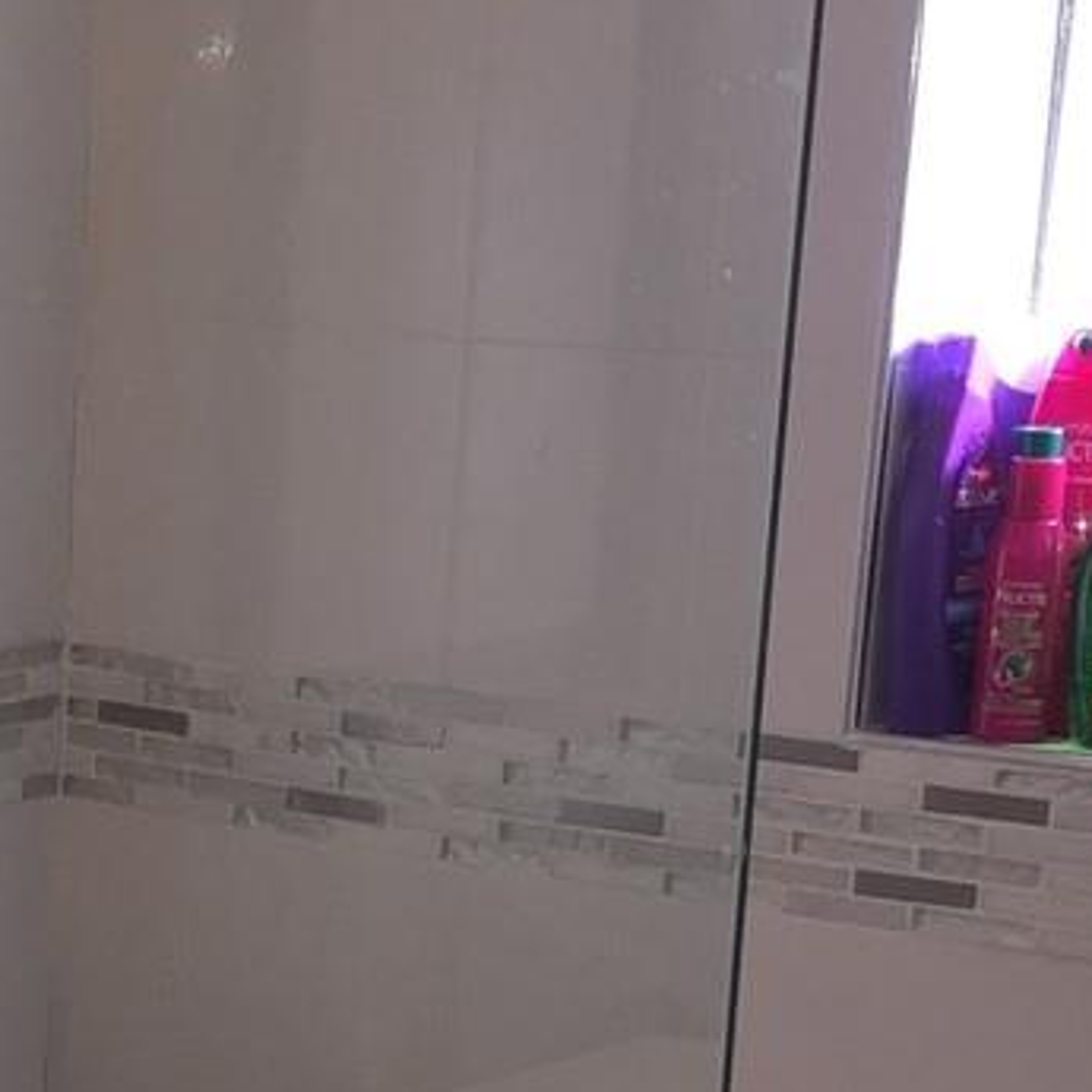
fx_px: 4247
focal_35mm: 119
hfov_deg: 14.1
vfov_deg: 14.2
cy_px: 1336
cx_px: -282
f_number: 2.2
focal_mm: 4.15
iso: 50
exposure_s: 1/120
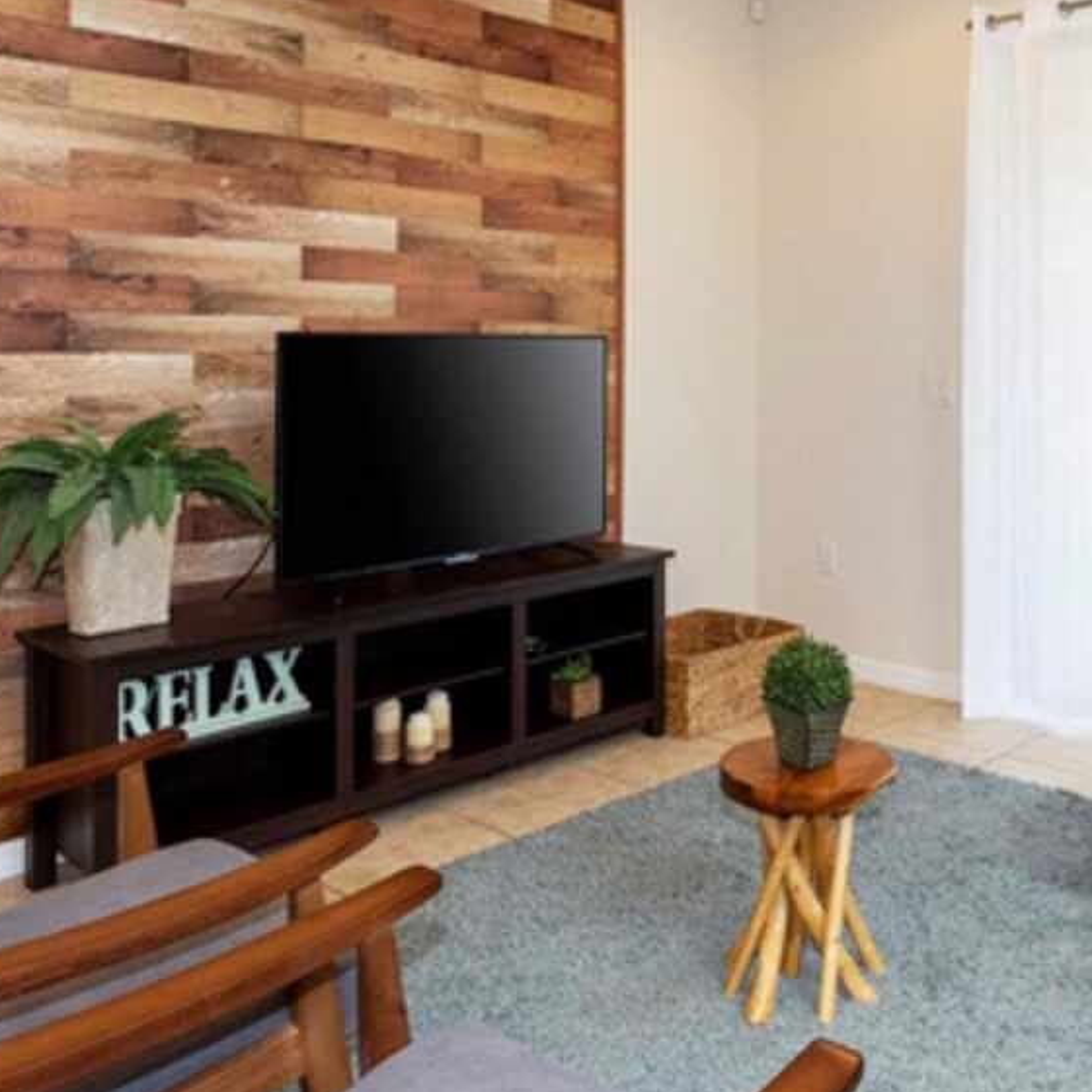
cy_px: 437
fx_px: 1178
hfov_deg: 48.3
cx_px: 782
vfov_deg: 49.4
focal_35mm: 33
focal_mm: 17
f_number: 13
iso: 1250
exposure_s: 1/25
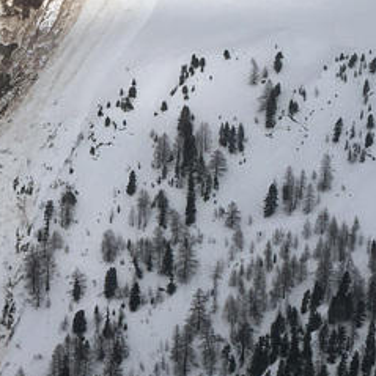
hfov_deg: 15.3
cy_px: 261
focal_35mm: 110
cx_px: -61
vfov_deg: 15.8
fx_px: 1352
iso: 25
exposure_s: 1/4049
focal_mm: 4.15
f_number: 2.2
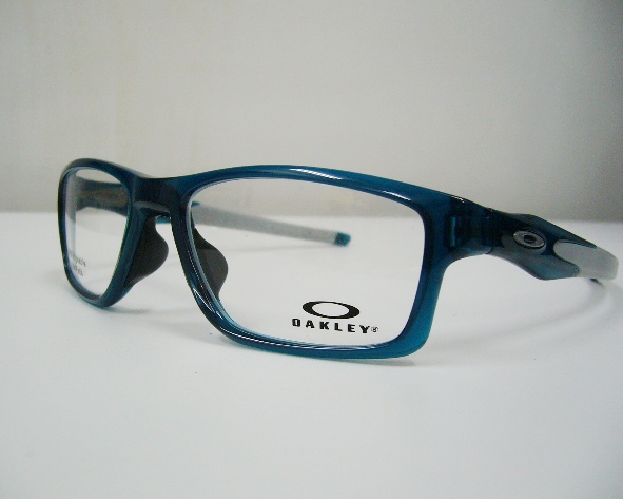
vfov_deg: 40.1
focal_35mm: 37
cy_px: 248
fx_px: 682
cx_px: 299
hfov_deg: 49.1
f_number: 2.8
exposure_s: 1/50
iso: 100
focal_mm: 5.8
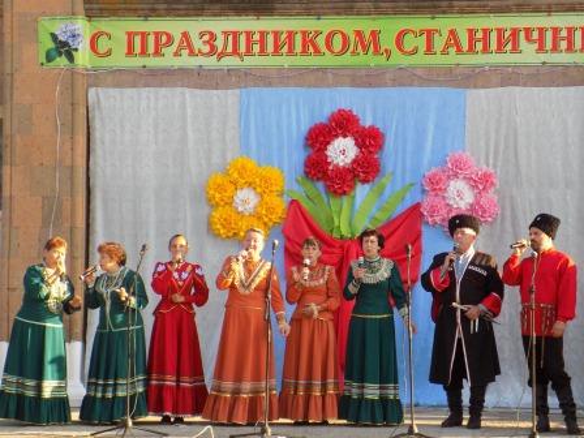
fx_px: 1636
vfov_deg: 15.2
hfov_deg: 20.2
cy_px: 219
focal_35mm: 97
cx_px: 292
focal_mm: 17.2
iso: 80
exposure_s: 1/100
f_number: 4.6
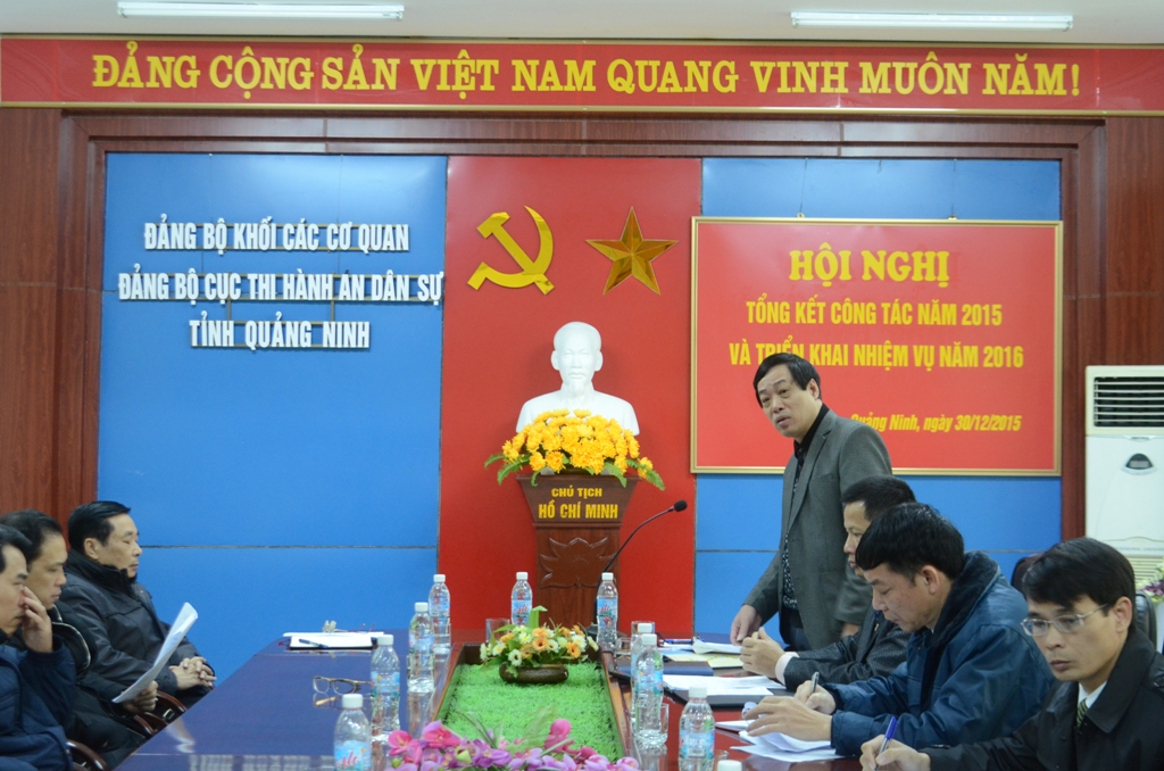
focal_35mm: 63
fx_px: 2033
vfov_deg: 21.5
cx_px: 582
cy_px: 386
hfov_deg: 32.0
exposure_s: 1/30
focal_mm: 42
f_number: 4
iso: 1600
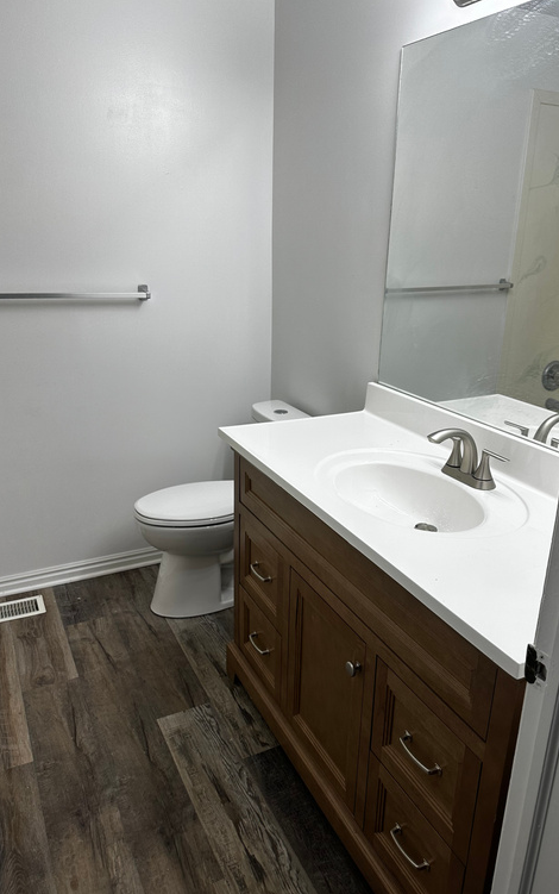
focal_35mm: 26
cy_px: 450
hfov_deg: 47.6
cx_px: 303
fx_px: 633
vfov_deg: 70.4
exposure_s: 1/166
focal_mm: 6.86
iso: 64
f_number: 1.78
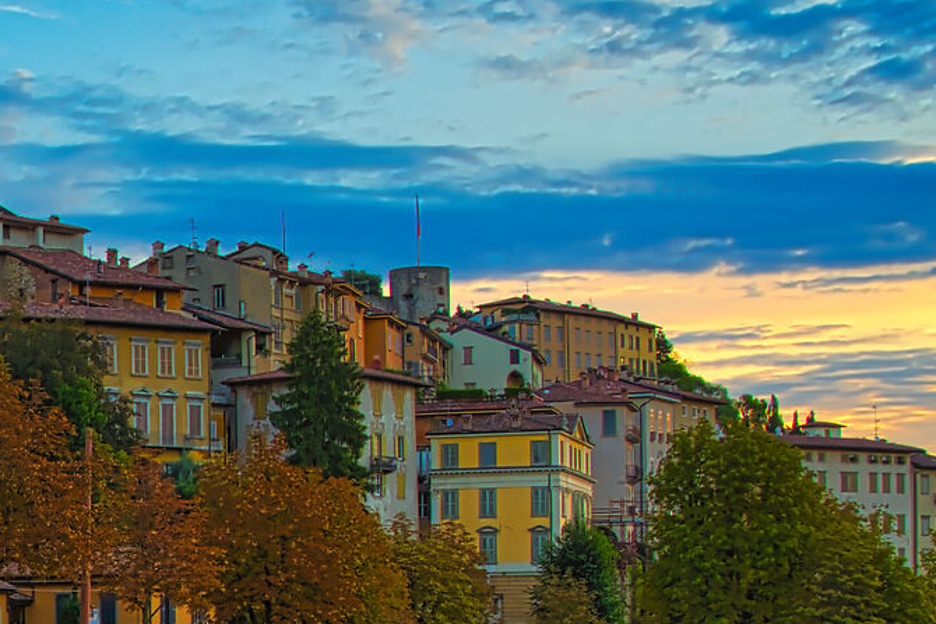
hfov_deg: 20.8
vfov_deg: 15.6
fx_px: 2236
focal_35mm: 86
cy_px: 624
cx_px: -387
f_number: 11
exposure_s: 1/30
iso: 160
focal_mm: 24
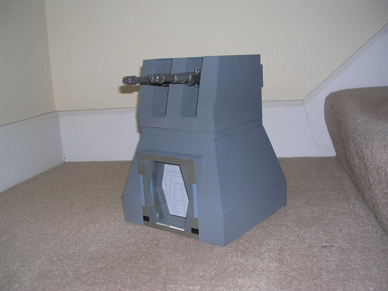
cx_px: 194
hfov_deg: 49.0
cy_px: 146
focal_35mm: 38
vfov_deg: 37.7
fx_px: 426
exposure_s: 1/60.1
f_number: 2.8
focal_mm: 5.8
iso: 50
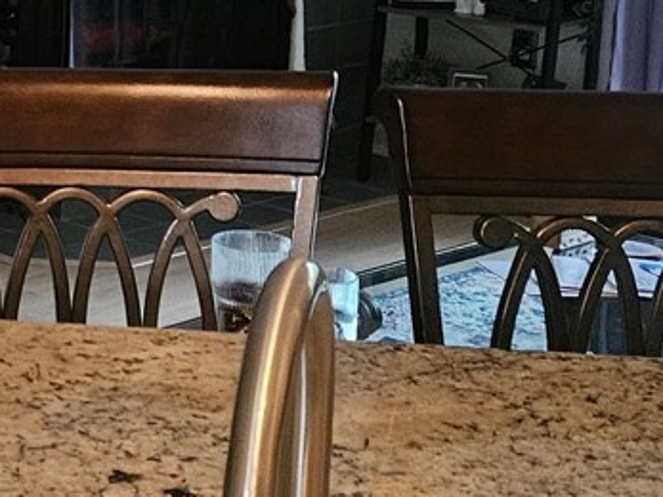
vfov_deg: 13.8
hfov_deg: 16.7
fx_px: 2030
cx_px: -367
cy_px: 6
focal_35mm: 106
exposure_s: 1/40
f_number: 1.8
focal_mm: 5.4
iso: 640
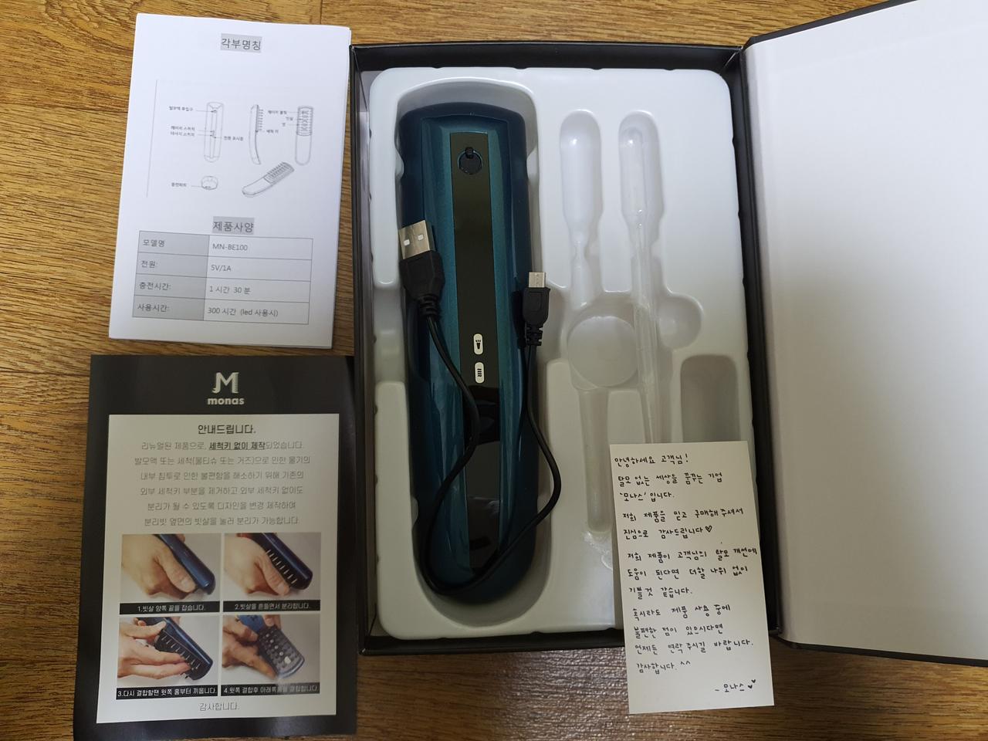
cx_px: 494
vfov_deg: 53.1
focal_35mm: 26
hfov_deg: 67.3
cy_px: 370
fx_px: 742
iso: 200
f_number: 1.5
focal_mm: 4.3
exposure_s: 1/60
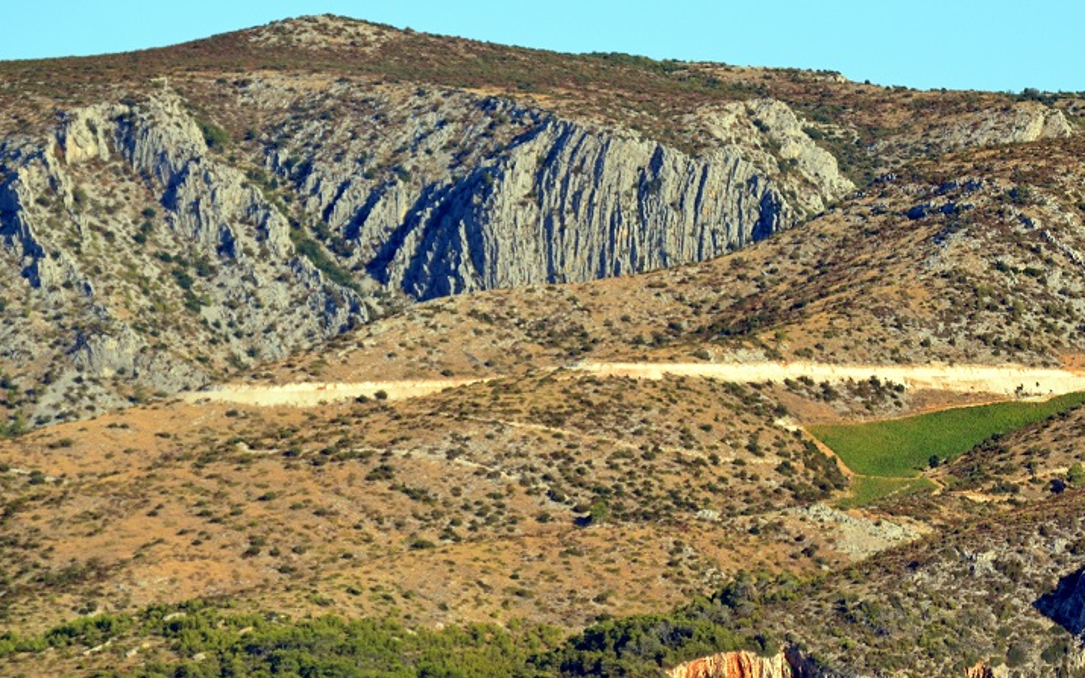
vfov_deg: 3.1
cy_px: 260
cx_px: 681
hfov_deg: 4.9
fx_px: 12598
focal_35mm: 426
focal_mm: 200
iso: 640
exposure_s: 1/3200
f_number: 5.3
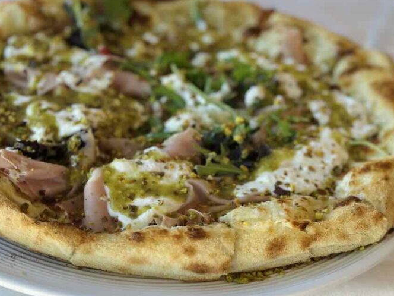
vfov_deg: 19.9
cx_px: 190
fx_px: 842
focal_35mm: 74
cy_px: 130
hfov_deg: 26.3
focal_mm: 6.86
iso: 80
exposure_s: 1/138
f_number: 1.78
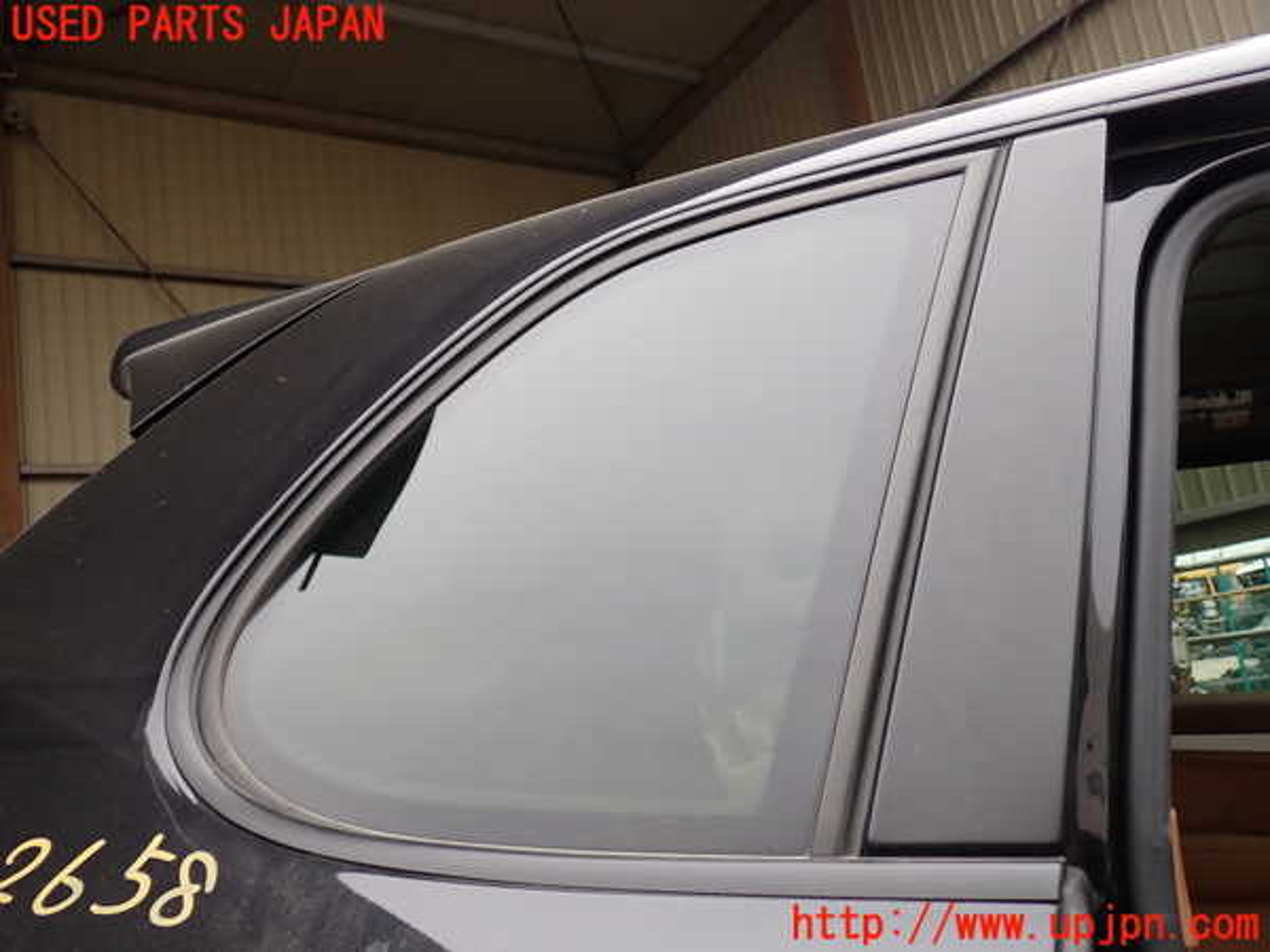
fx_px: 1101
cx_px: 635
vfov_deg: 46.8
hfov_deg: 60.0
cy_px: 476
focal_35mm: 30
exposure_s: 1/80
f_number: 2.3
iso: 100
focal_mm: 5.4
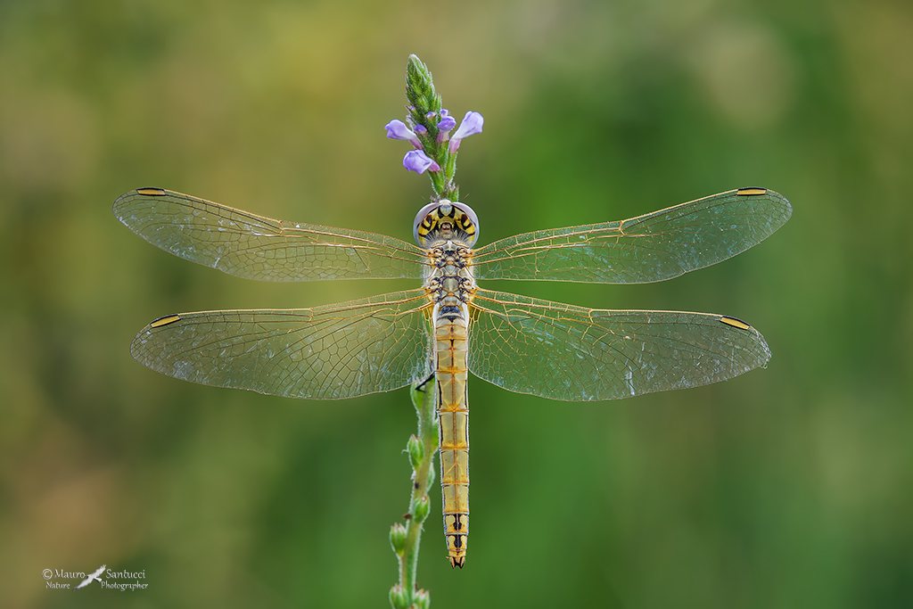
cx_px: 456
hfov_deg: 7.6
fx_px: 6848
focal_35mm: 270
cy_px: 304
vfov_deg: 5.1
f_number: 16
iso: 200
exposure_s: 1/6
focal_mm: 180
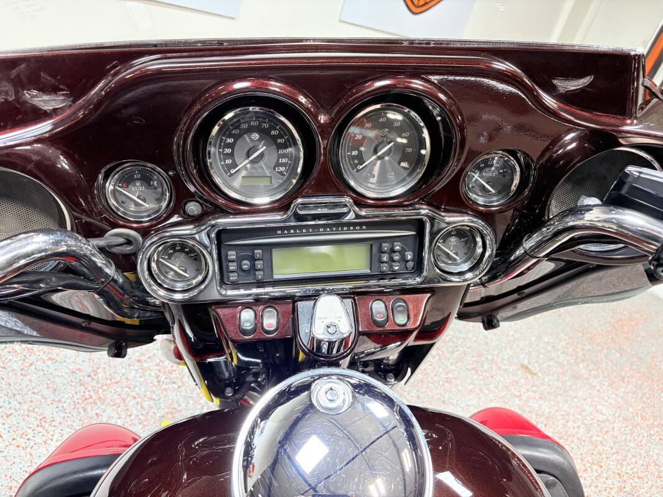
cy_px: 248
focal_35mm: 26
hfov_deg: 67.3
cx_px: 332
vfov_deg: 53.1
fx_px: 498
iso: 160
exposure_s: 1/120
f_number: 1.6
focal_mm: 5.96
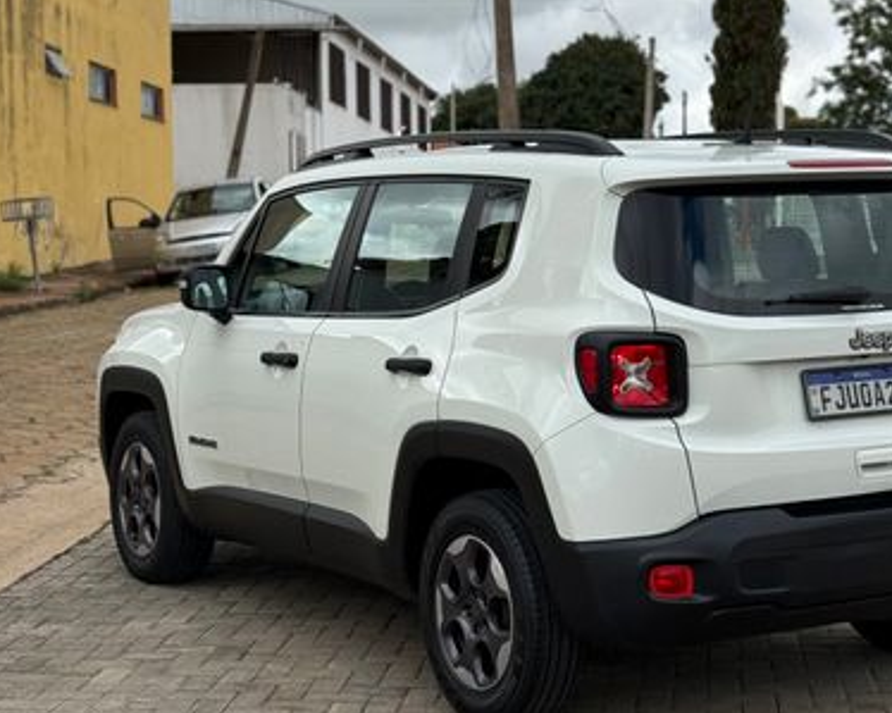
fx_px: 1557
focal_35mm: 59
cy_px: 377
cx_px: 549
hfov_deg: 31.8
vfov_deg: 25.8
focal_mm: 6.76
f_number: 1.78
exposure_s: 1/5208
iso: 80
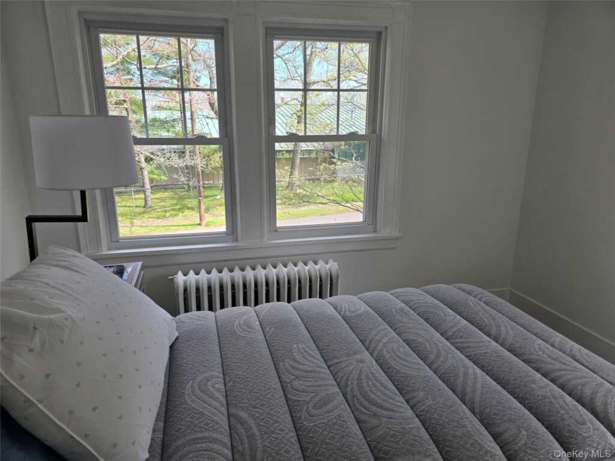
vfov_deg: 58.9
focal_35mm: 23
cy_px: 230
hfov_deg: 73.9
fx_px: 409
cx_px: 308
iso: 16
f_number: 1.7
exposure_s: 1/180
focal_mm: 6.3
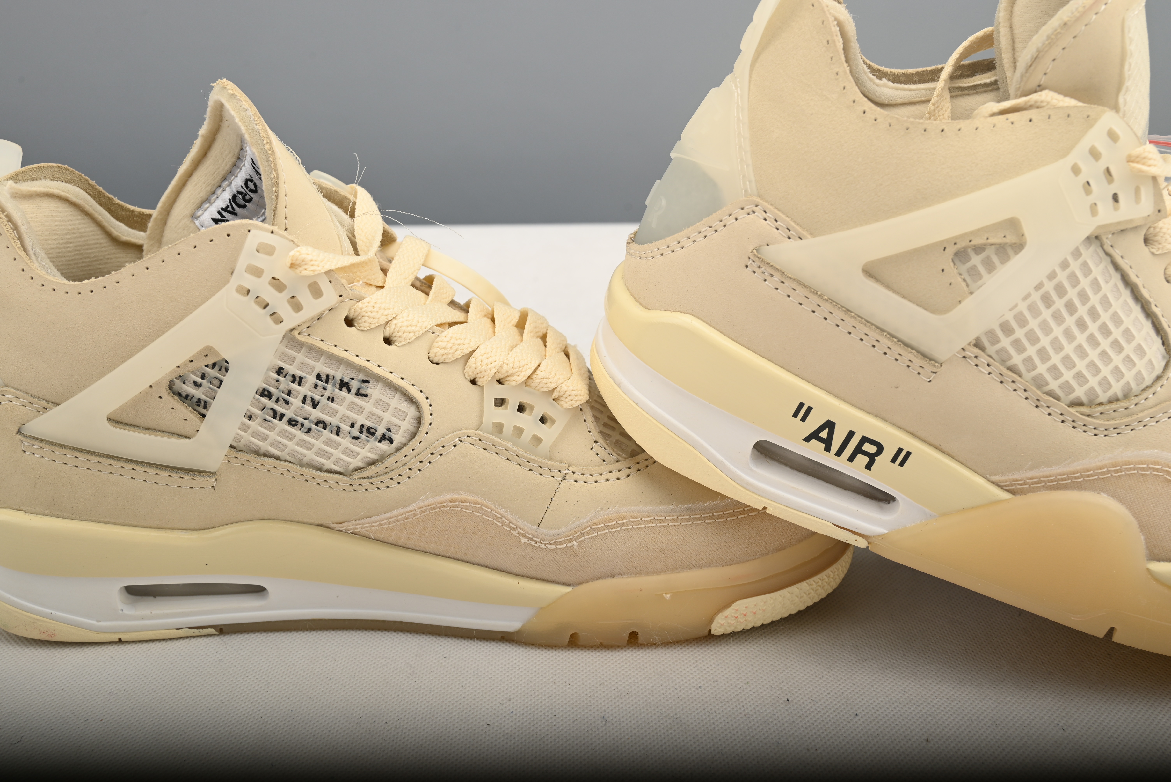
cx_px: 586
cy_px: 391
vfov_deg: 33.4
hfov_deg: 48.4
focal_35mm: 40
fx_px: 1302
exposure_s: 1/250
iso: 100
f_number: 11
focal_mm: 40
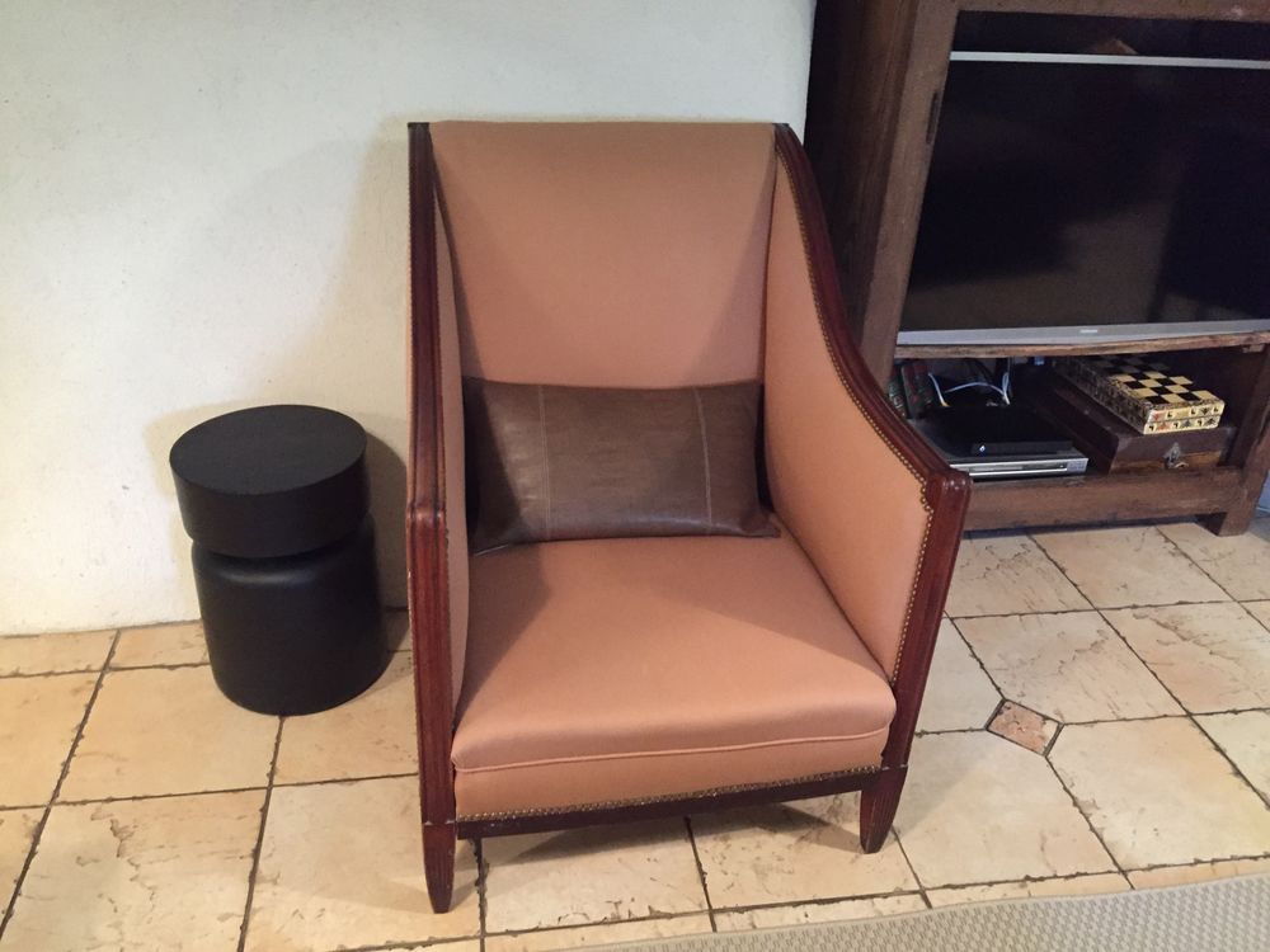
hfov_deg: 61.7
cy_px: 476
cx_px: 635
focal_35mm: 29
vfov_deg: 48.2
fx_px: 1064
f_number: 2.2
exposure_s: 1/17
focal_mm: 4.15
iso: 400
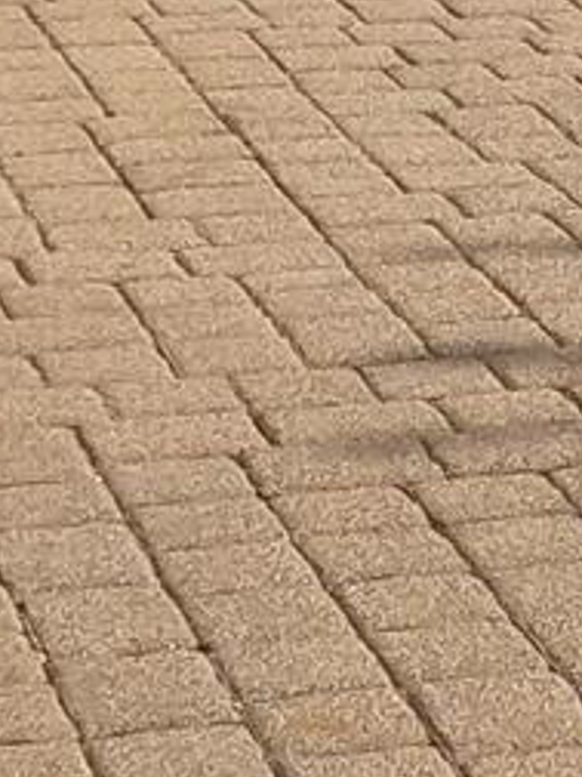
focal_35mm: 206
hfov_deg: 7.2
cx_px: 308
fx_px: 4618
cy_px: -3
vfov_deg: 9.5
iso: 20
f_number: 1.8
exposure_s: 1/791
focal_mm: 4
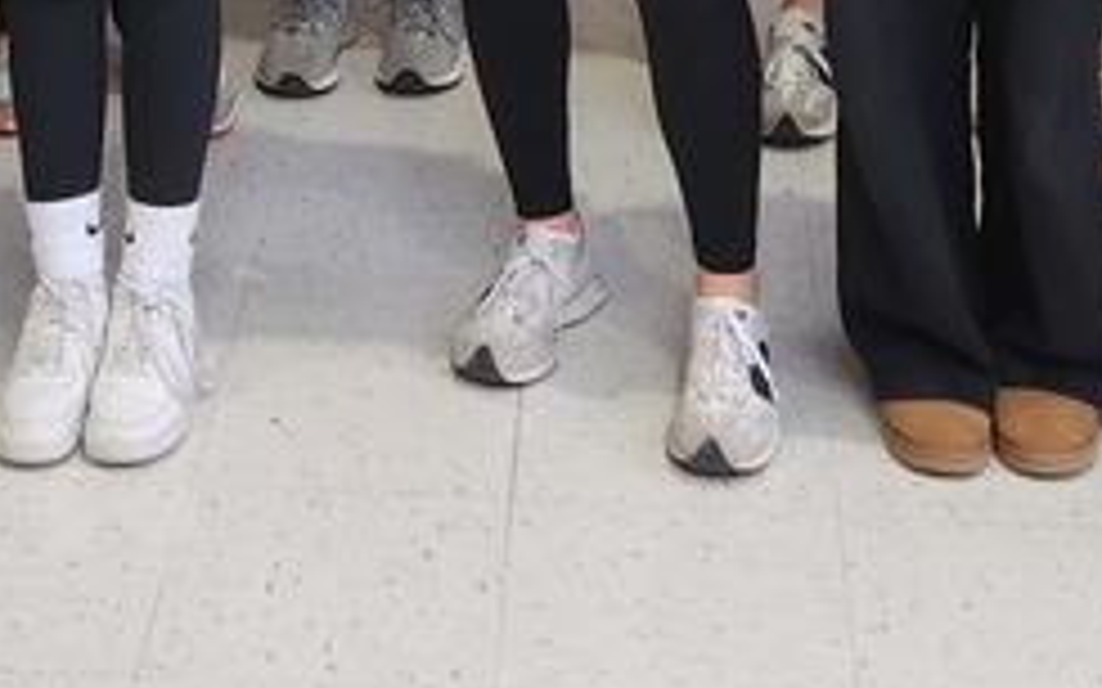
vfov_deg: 11.1
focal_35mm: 102
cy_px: -877
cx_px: 337
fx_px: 3063
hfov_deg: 20.3
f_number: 1.8
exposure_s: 1/120
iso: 160
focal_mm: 5.4
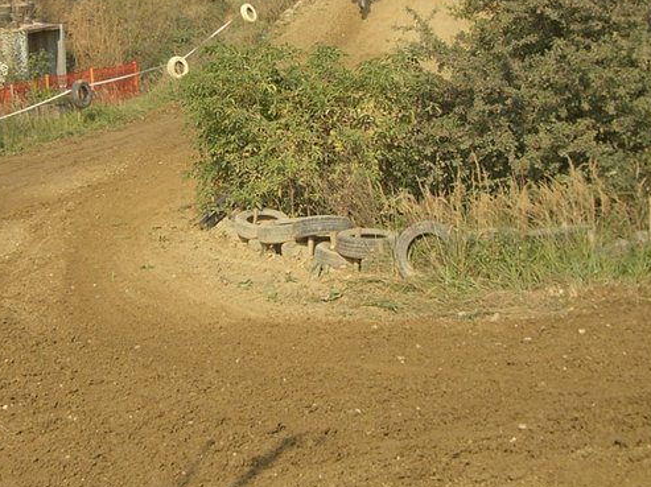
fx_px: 1485
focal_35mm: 79
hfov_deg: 24.7
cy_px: 114
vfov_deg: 18.5
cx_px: 305
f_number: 4.3
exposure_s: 1/500
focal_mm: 6.2
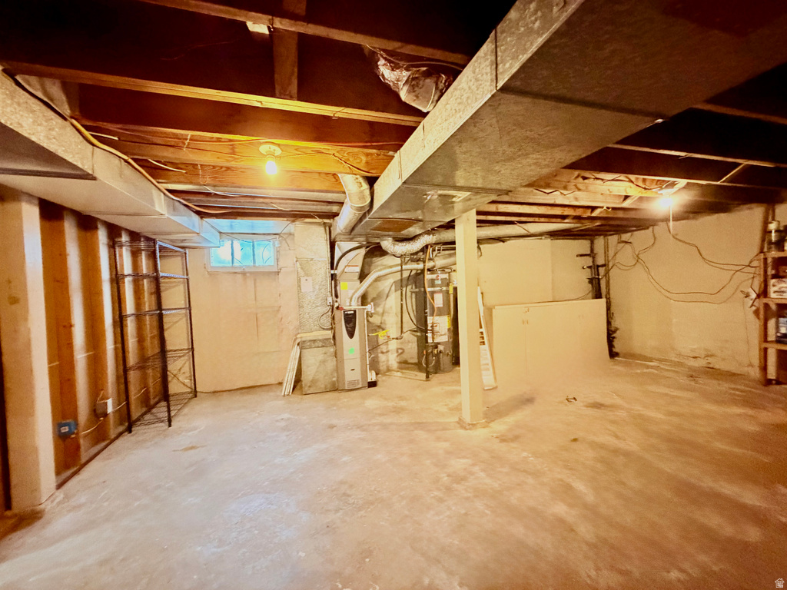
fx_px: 318
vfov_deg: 85.7
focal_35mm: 14
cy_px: 295
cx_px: 394
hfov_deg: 102.1
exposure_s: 1/40
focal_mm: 2.22
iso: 1250
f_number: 2.2
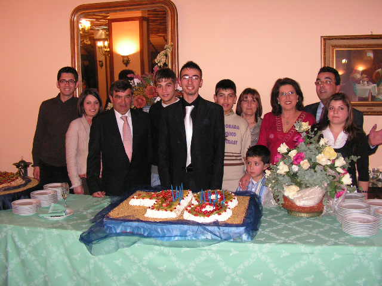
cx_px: 191
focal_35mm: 36
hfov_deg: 51.4
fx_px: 397
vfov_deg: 39.7
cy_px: 143
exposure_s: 1/40
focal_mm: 6
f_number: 3.2
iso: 200
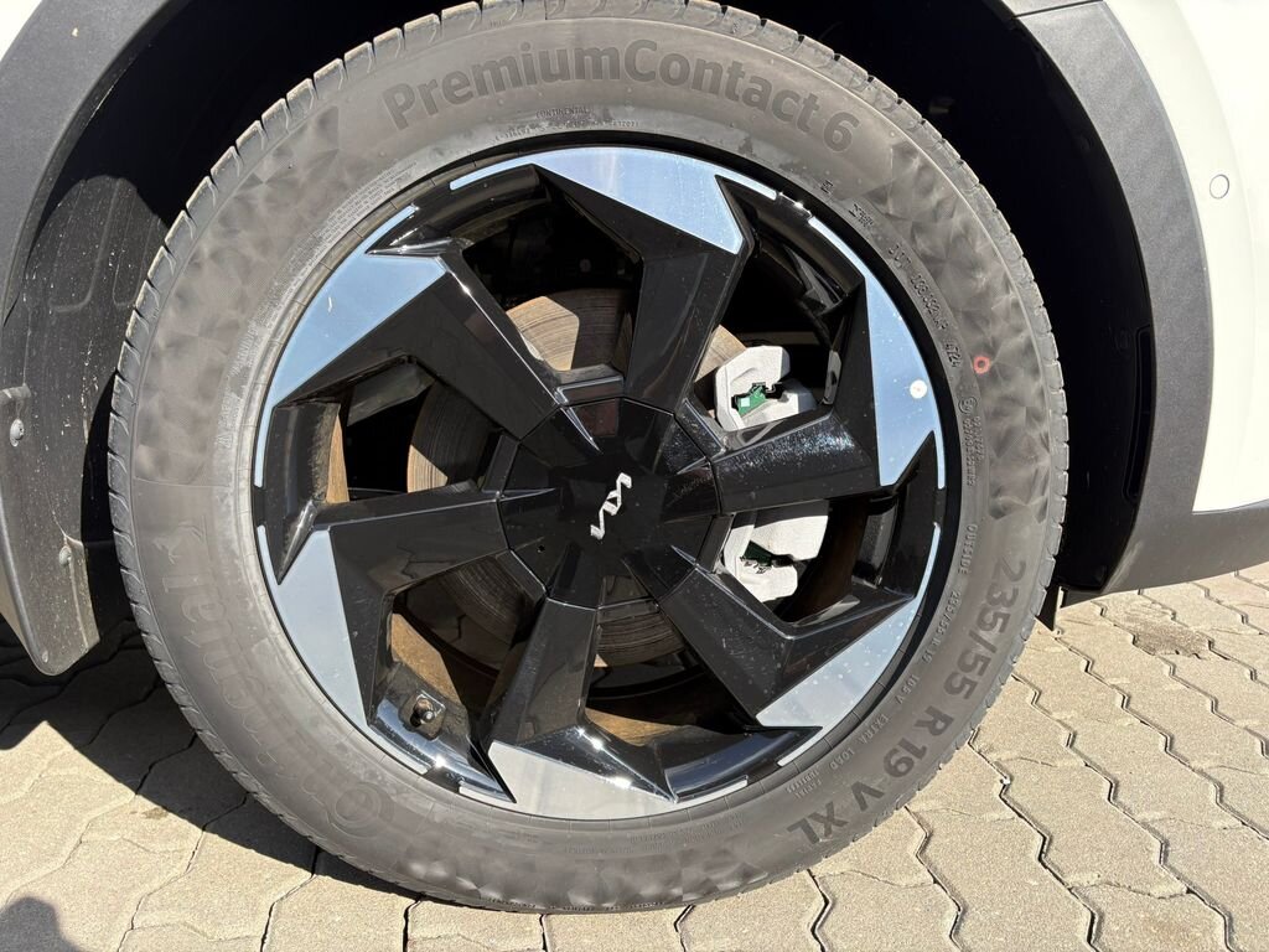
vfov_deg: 53.1
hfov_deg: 67.3
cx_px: 634
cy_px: 476
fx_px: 953
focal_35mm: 26
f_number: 1.6
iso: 50
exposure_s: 1/756
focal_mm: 5.96
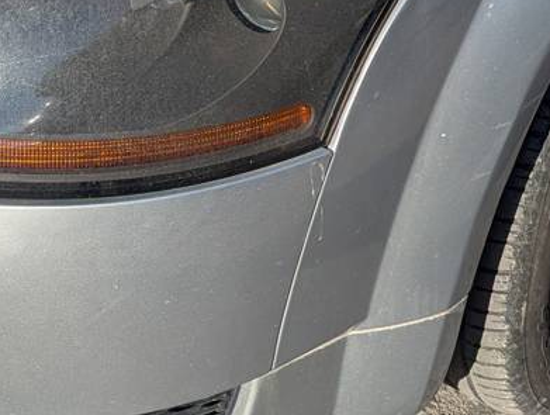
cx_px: 208
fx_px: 1401
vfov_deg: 15.8
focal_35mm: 88
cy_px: -153
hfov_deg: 22.2
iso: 42
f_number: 1.85
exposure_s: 1/3534
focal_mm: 6.81
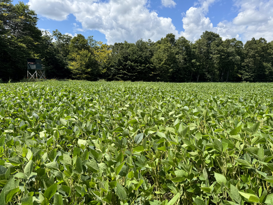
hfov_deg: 71.6
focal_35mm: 24
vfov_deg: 56.8
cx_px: 136
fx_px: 189
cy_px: 102
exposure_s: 1/2415
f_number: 1.78
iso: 80
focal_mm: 6.76
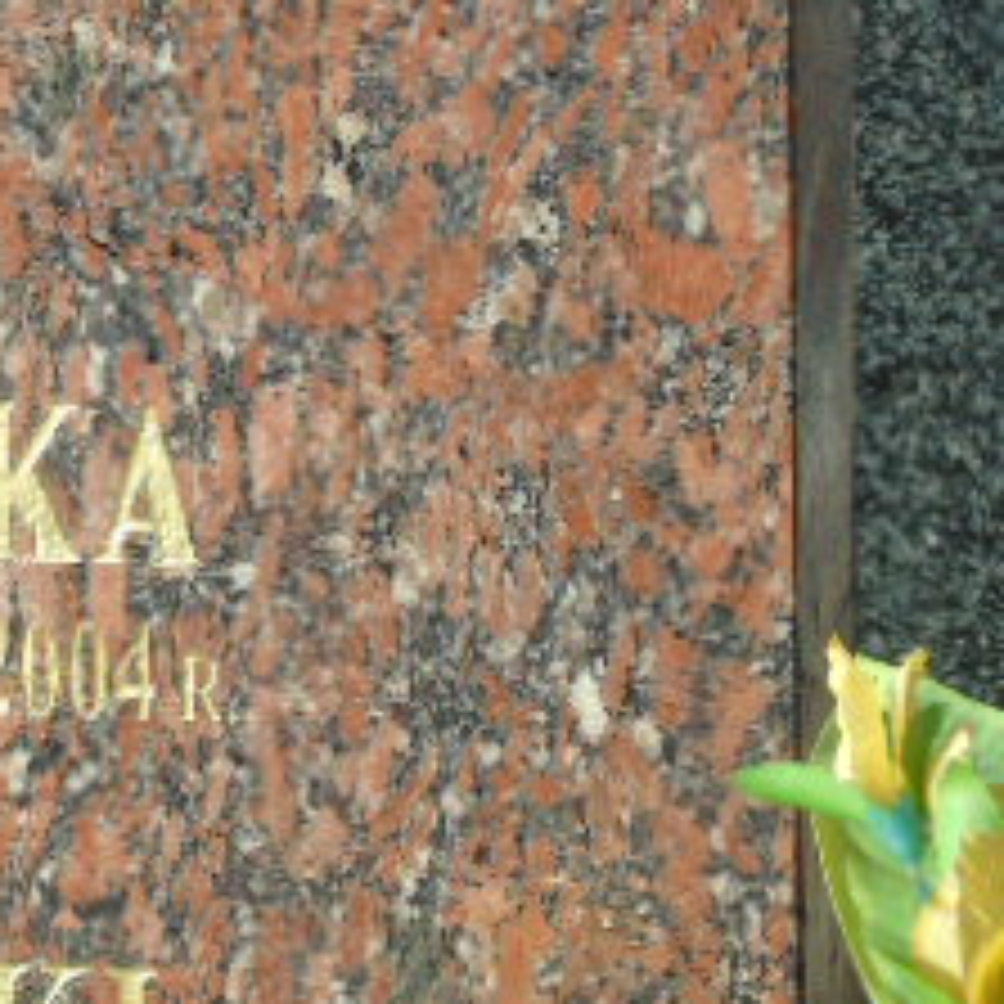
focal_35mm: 361
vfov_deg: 4.9
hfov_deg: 4.8
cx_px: -365
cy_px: 711
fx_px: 11846
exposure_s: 1/320
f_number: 4.7
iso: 80
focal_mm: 25
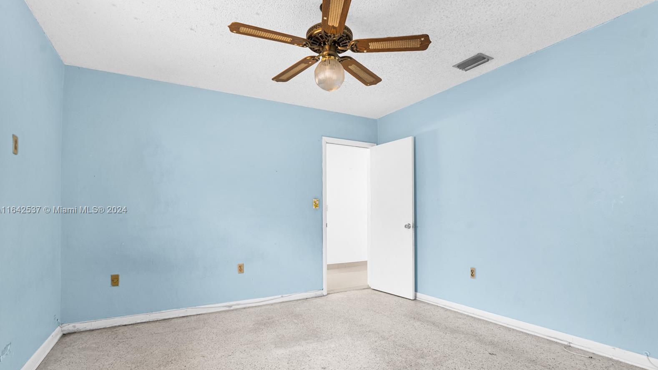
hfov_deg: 95.9
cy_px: 211
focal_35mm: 17
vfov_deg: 63.7
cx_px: 327
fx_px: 297
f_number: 8
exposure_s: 1/4
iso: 200
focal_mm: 16
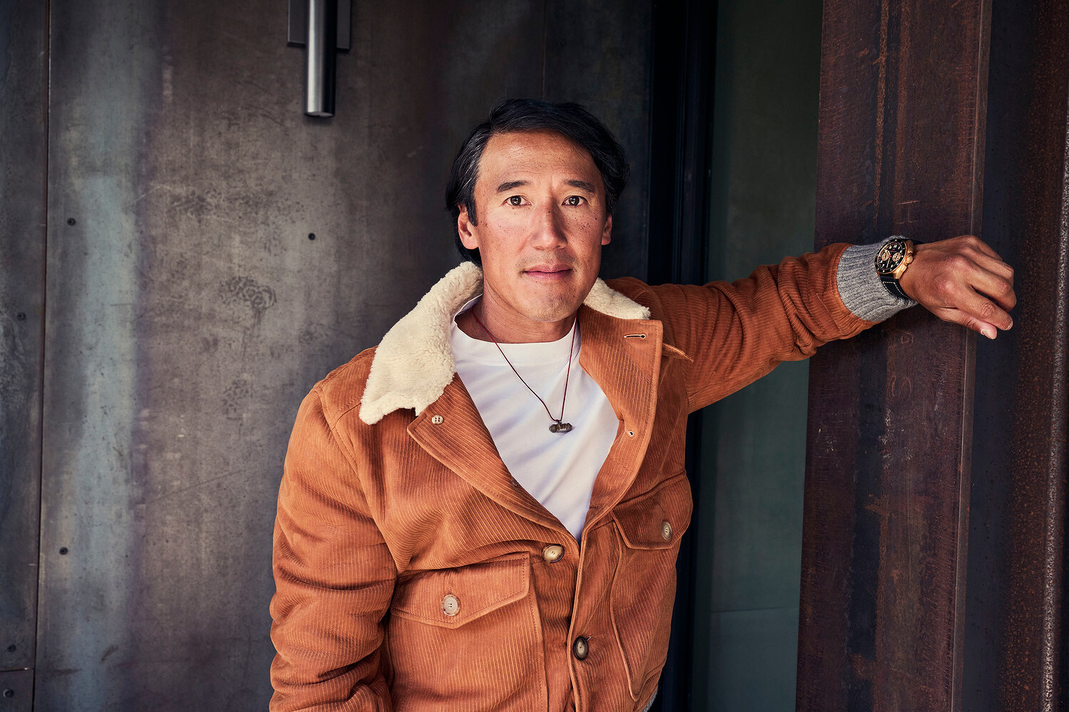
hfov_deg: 55.8
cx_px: 534
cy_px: 356
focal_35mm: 34
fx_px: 1010
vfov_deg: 38.9
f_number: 8
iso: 1250
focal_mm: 34
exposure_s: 1/200
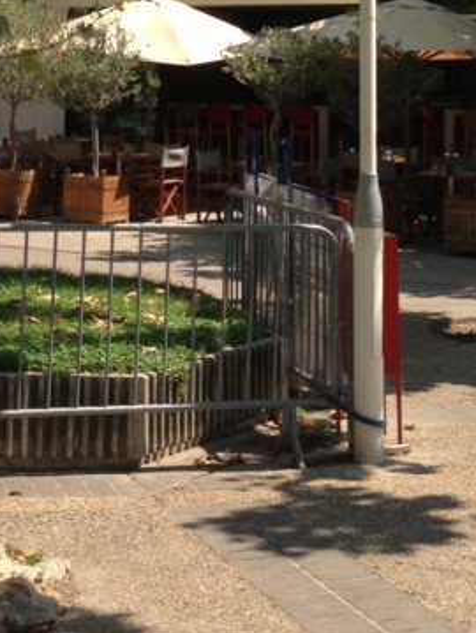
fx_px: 1720
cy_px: -99
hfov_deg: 15.7
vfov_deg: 19.8
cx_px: 197
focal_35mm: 94
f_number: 2.4
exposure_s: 1/874
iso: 50
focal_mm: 4.13
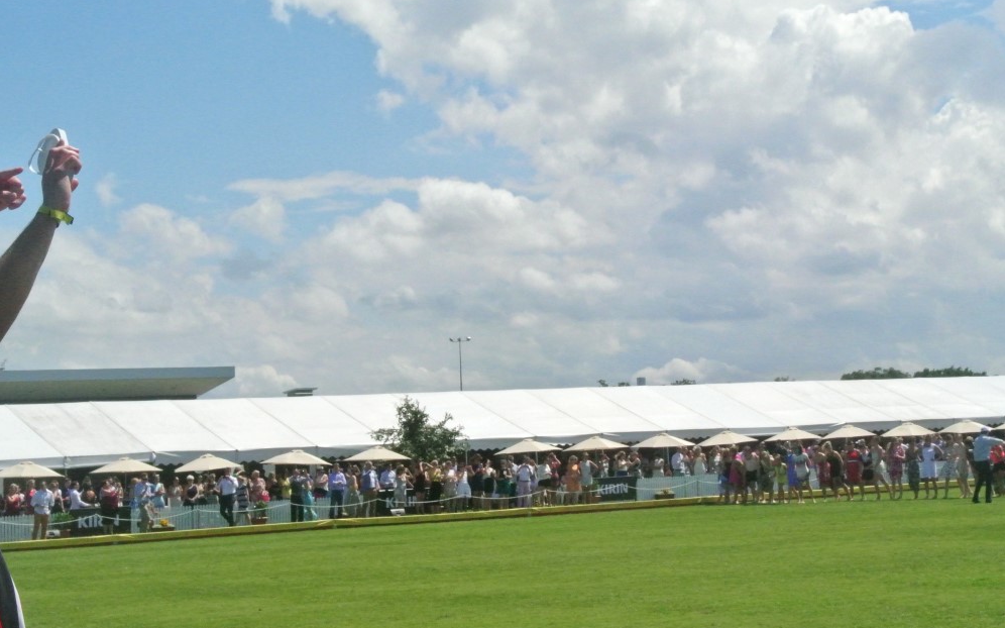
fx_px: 2273
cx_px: 502
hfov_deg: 24.9
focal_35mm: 83
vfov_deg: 15.7
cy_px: 335
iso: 3200
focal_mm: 30
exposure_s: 1/4000
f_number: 16
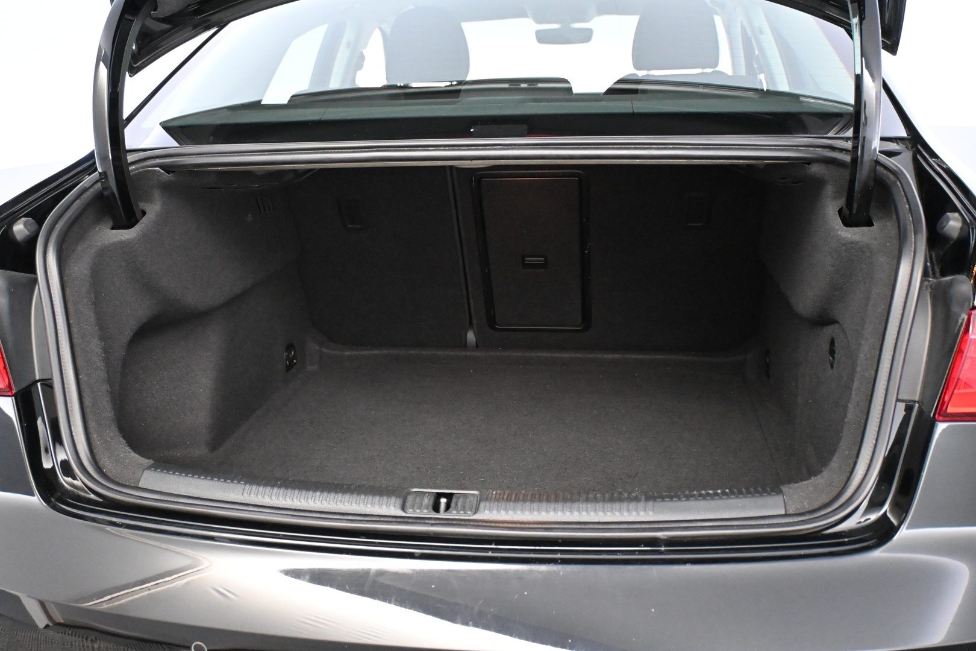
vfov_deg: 40.0
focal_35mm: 33
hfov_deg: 57.2
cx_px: 488
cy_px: 326
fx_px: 895
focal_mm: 22
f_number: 4
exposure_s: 1/60
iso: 5600
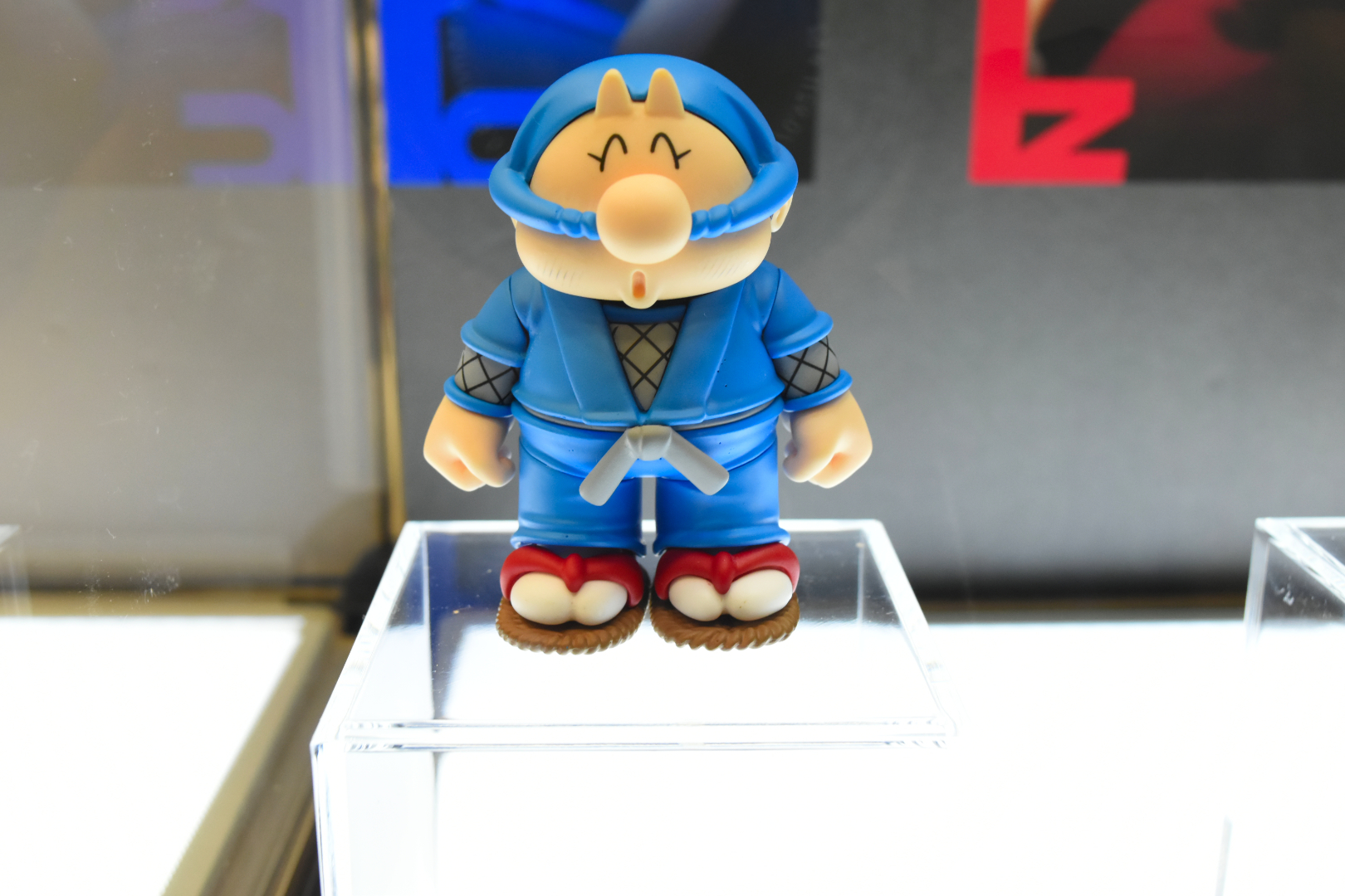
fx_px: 1625
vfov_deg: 30.8
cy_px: 448
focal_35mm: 44
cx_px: 672
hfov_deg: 45.0
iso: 2000
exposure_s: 1/60
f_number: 8
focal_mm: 29
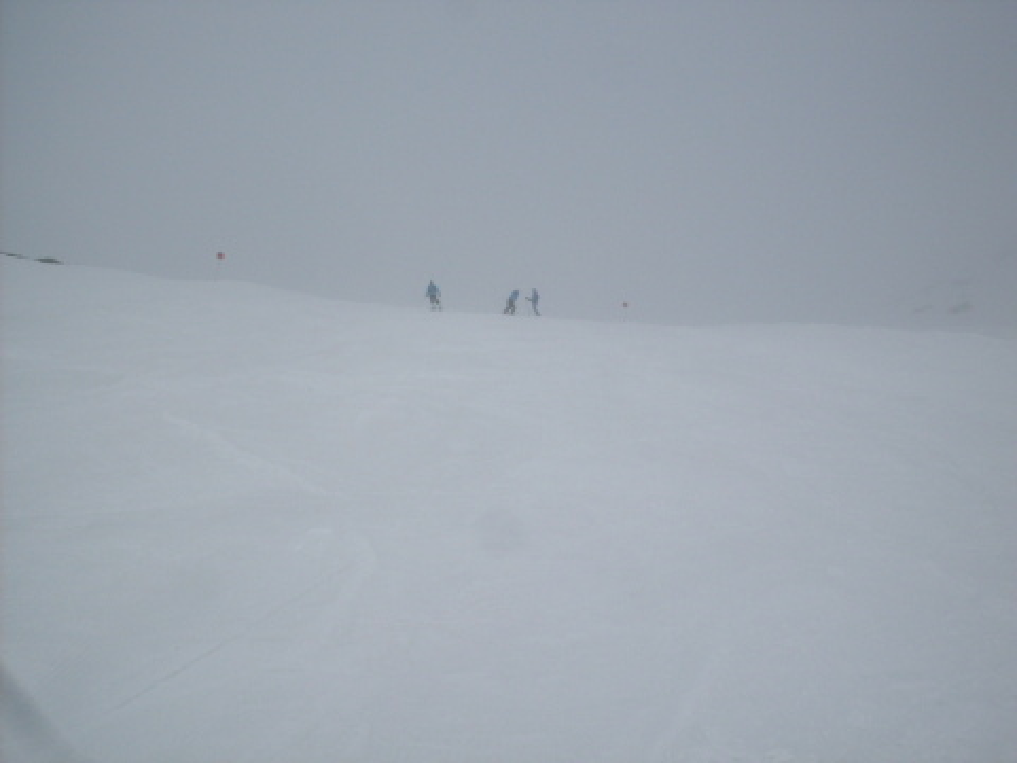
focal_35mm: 38
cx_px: 508
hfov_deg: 49.0
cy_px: 382
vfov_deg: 37.7
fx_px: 1116
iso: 80
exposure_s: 1/1000
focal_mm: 6.3
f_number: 8.4
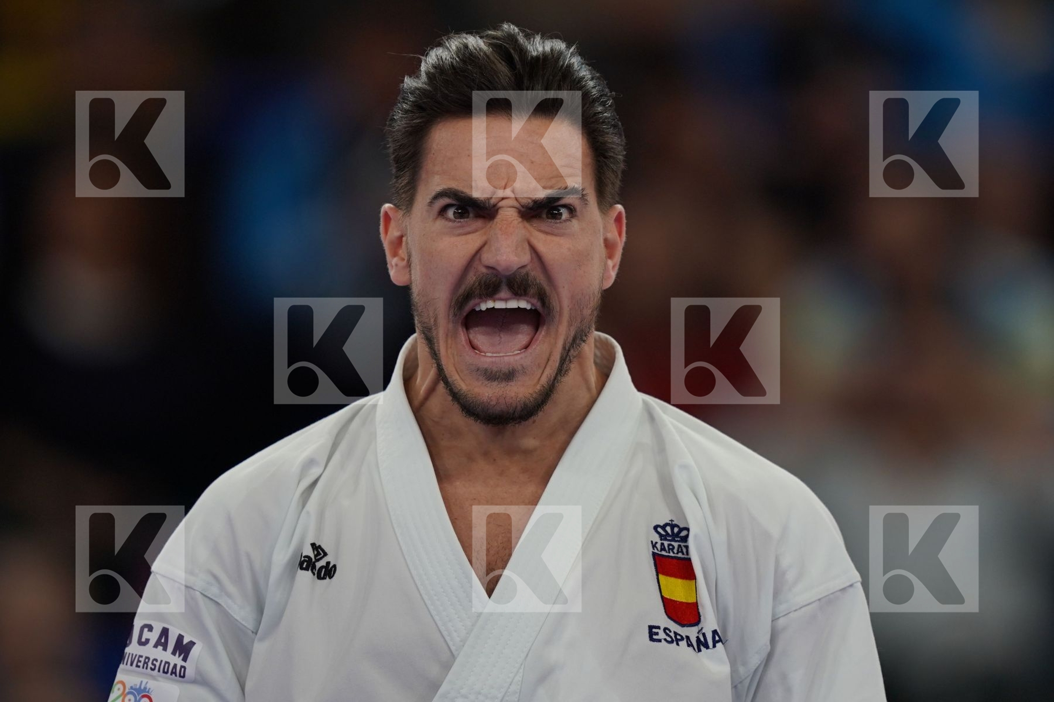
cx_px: 527
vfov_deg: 2.3
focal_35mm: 600
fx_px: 17563
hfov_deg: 3.4
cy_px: 351
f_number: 2.8
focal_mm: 400
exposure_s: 1/320
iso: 400
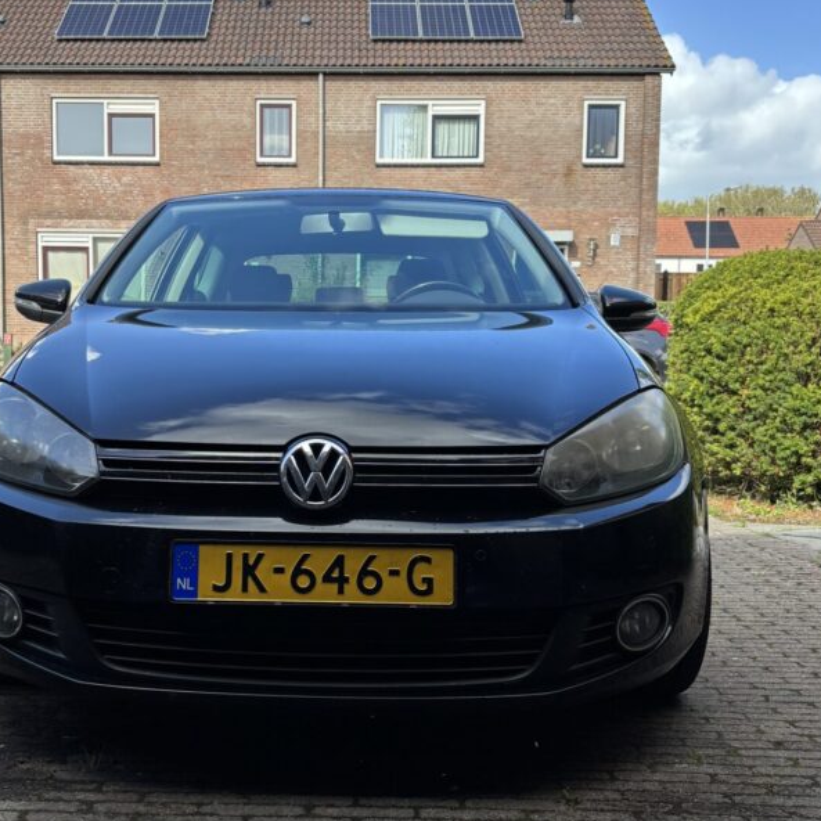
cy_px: 411
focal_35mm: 31
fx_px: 832
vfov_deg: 52.5
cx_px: 310
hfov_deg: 52.0
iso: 50
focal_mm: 5.96
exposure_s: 1/1152
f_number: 1.6
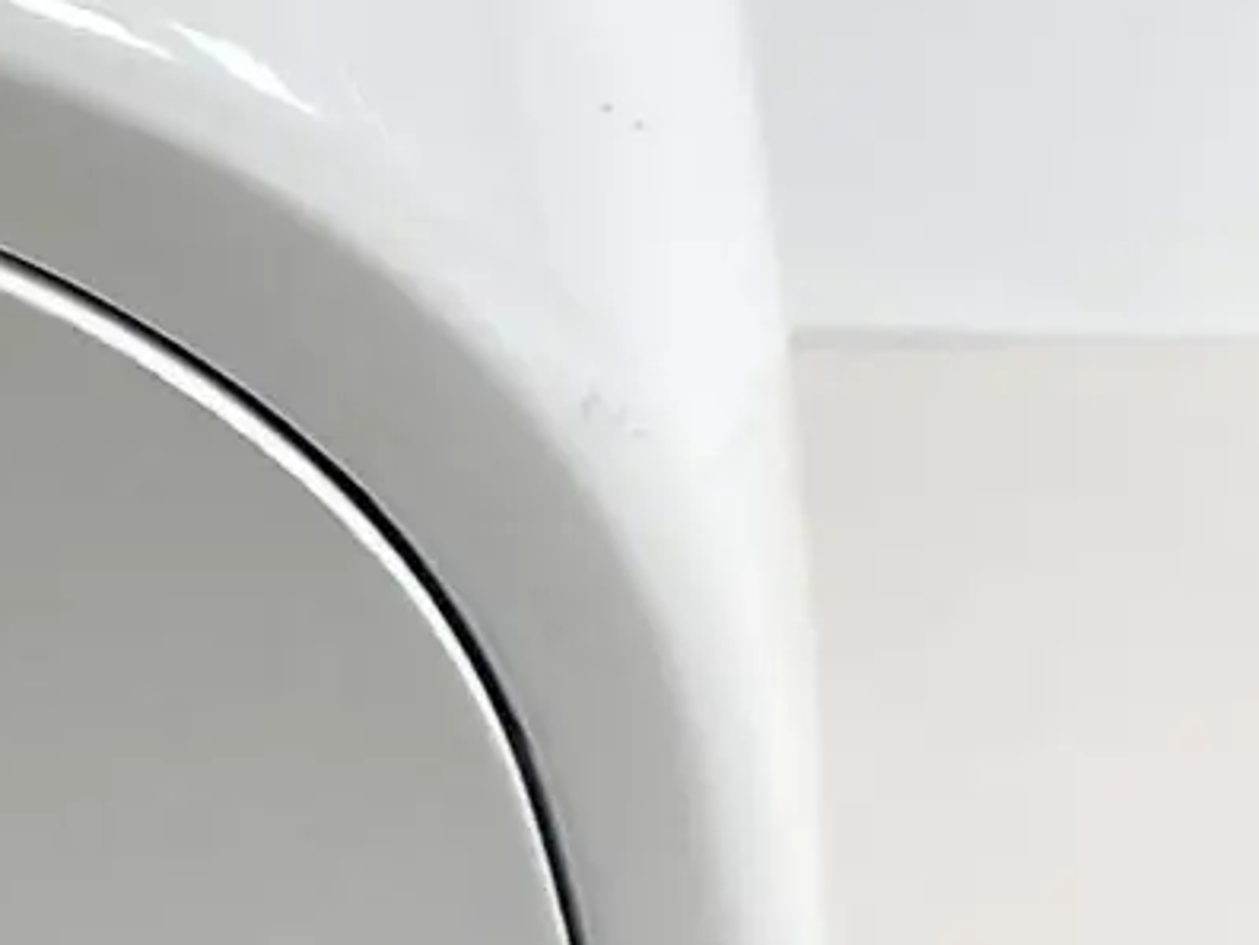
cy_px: -13
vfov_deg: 8.8
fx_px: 6110
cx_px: -1517
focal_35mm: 168
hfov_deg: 10.5
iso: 32
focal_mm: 4.25
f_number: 1.8
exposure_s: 1/304
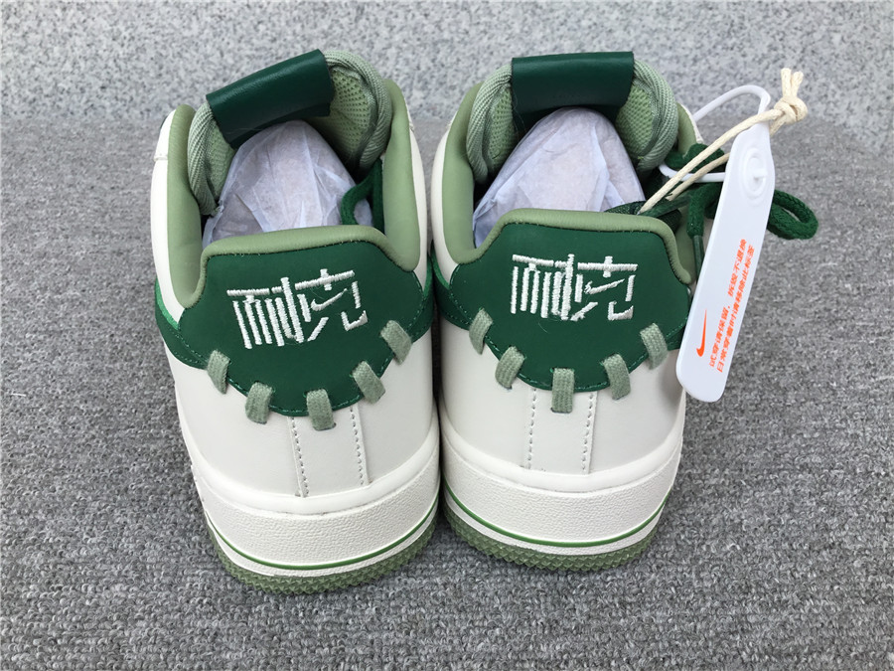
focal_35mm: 31
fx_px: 801
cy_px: 336
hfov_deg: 58.4
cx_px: 447
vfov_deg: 45.4
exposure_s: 1/473
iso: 25
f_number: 2.4
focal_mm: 3.3
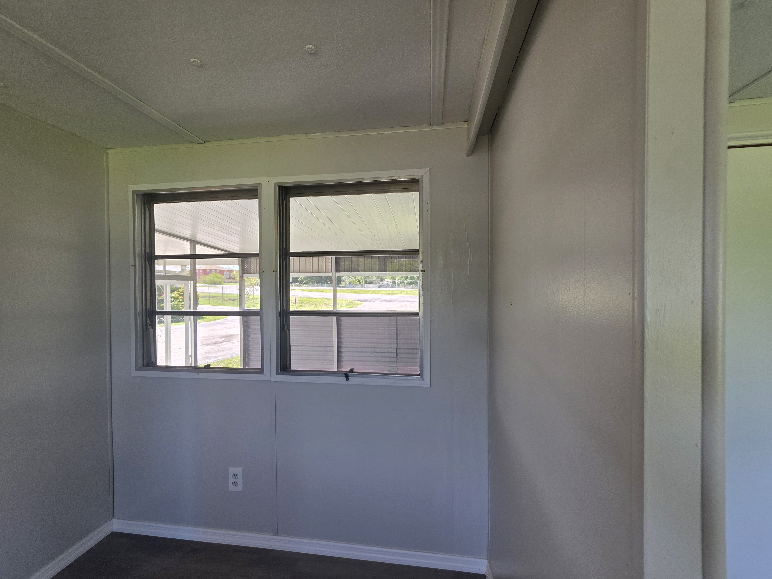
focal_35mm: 13
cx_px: 386
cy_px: 290
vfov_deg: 89.9
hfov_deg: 106.2
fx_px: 290
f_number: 1.9
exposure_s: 1/120
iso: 64
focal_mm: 2.2
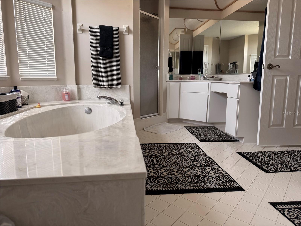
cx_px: 150
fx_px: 209
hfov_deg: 71.6
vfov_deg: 56.8
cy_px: 113
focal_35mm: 24
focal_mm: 6.76
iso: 200
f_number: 1.78
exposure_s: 1/104
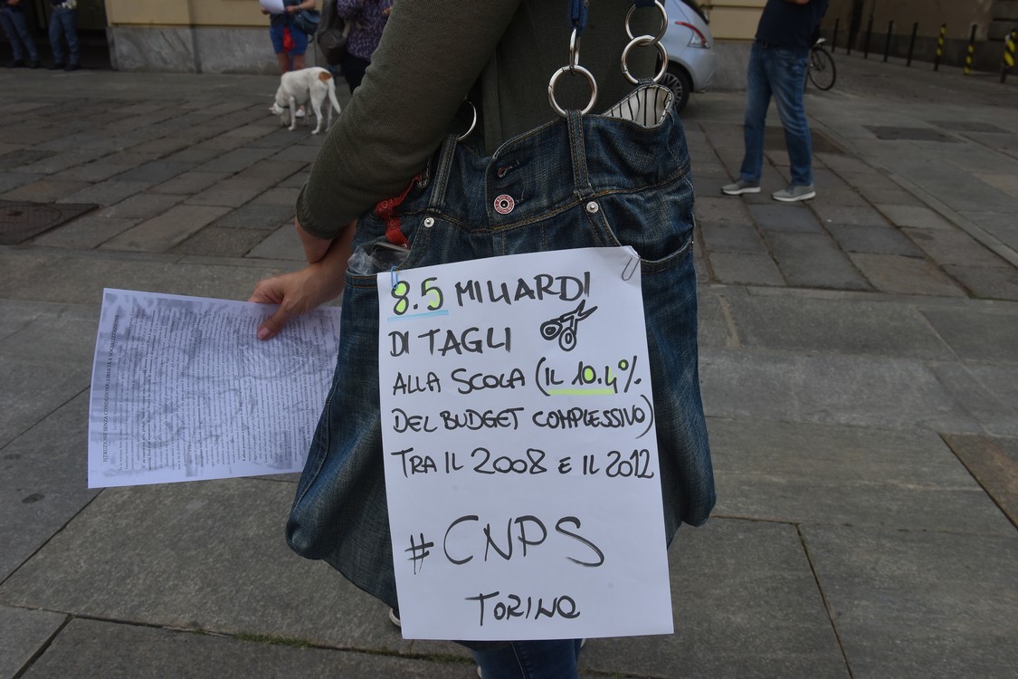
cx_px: 509
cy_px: 340
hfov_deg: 63.7
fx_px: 820
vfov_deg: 45.0
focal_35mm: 29
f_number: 13
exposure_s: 1/320
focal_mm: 29
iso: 500
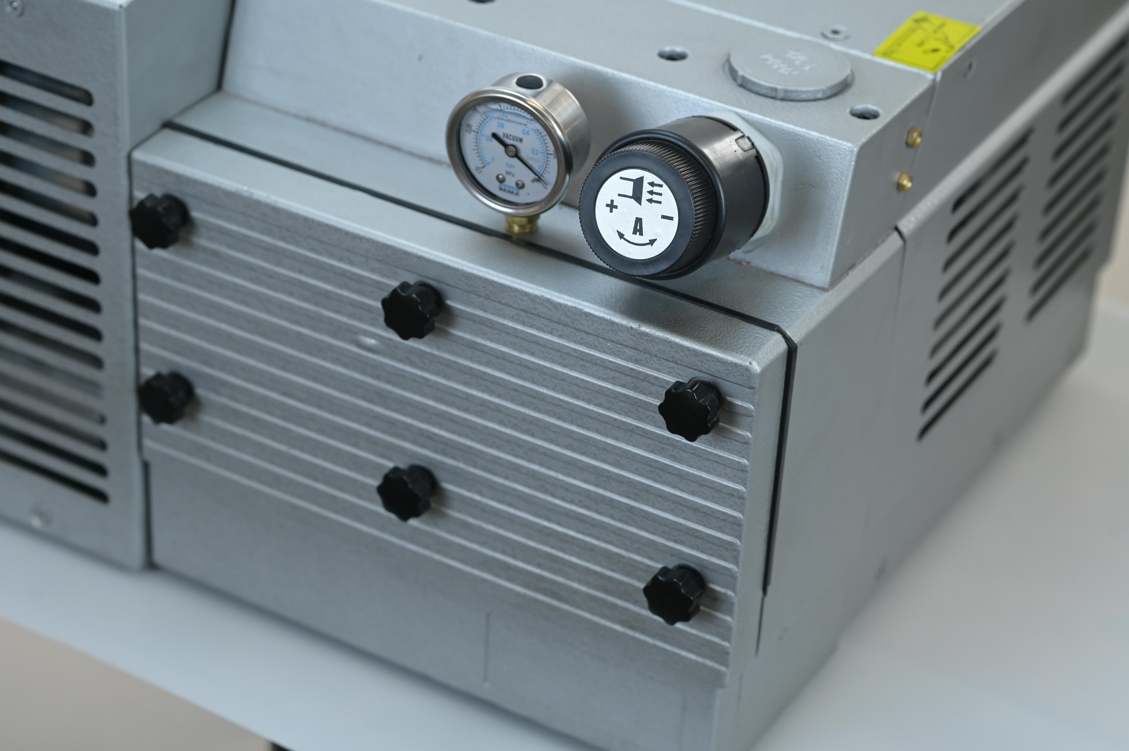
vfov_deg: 16.1
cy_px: 376
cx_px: 564
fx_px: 2664
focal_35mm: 85
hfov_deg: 23.9
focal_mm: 85
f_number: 4.5
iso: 1250
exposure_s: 1/200
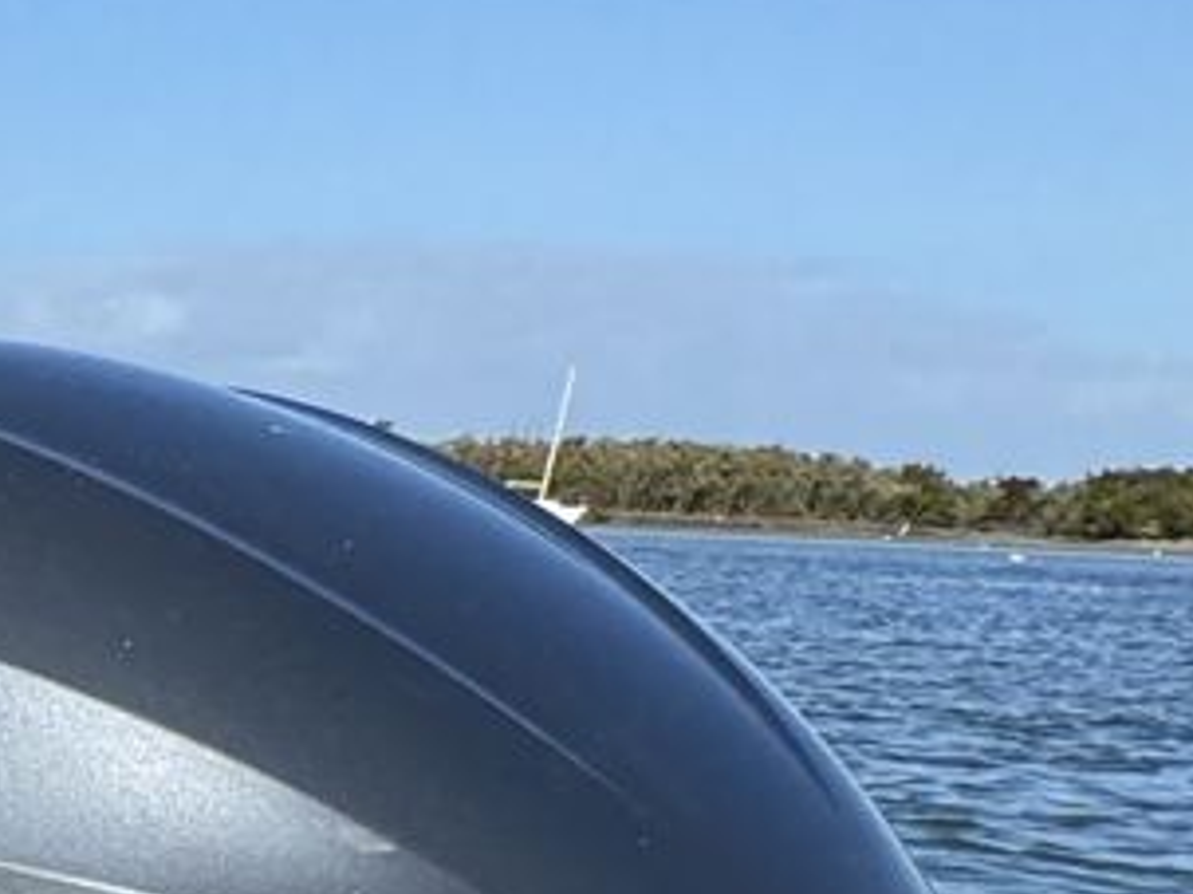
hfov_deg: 21.1
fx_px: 2549
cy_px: 2020
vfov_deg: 14.6
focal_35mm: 74
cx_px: -717
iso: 40
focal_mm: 2.22
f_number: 2.2
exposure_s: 1/1449
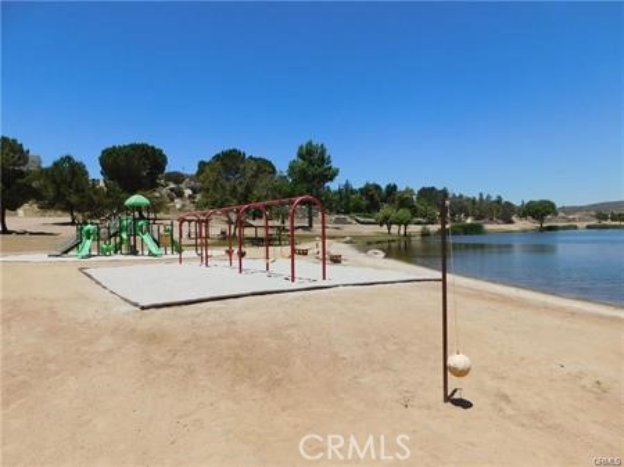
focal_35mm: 23
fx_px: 414
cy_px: 234
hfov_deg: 74.0
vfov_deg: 58.8
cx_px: 312
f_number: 6
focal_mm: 4
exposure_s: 1/800
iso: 125
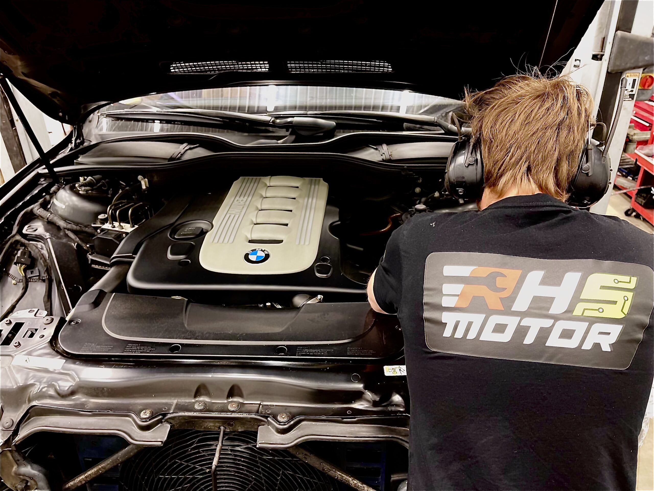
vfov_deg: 53.1
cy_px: 246
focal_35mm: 26
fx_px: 491
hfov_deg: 67.3
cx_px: 327
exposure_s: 1/50
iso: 320
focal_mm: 5.1
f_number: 1.6
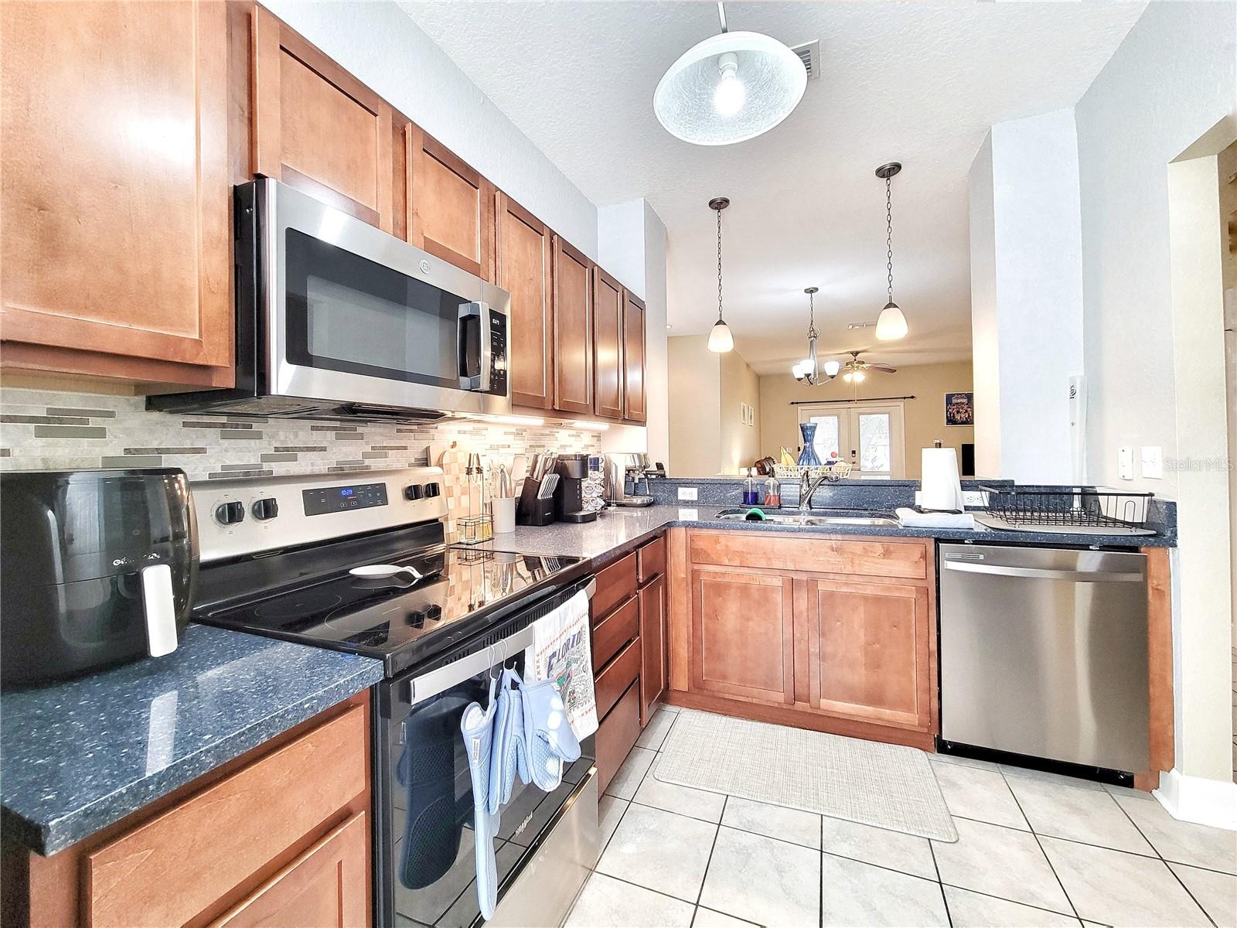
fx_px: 465
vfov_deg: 89.9
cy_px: 464
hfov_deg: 106.2
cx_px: 618
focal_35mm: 13
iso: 200
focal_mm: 2.2
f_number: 2.2
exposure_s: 1/60
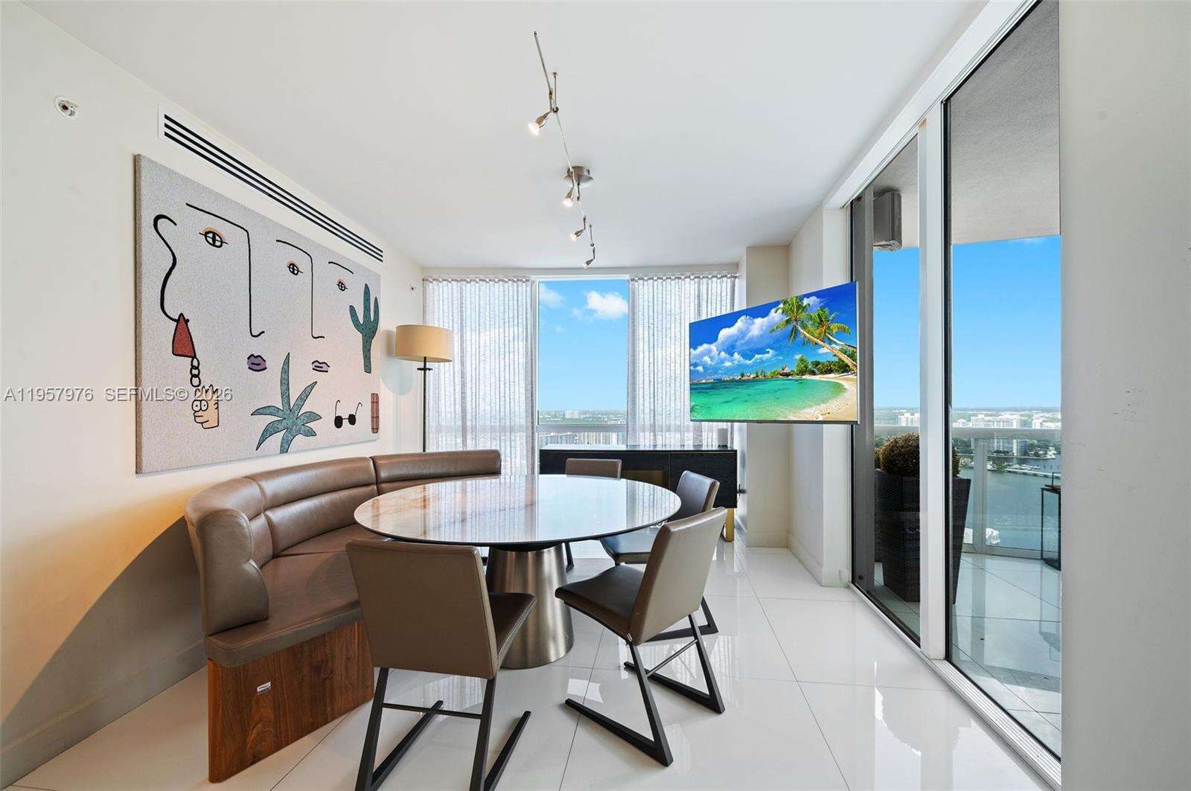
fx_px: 463
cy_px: 396
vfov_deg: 81.1
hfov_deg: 104.3
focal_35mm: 14
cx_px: 596
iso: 200
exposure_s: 1/25
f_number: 8
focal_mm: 14
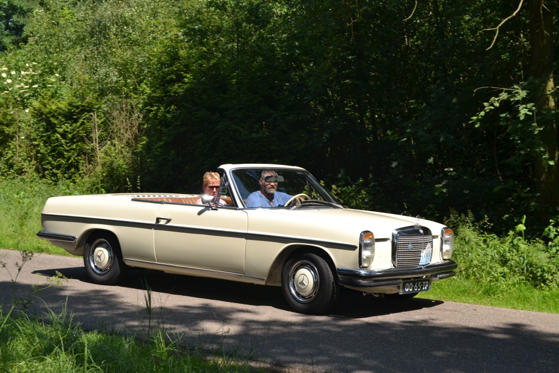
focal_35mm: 66
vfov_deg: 20.6
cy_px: 186
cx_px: 280
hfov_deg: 30.5
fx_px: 1025
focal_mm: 44
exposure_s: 1/200
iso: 100
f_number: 8
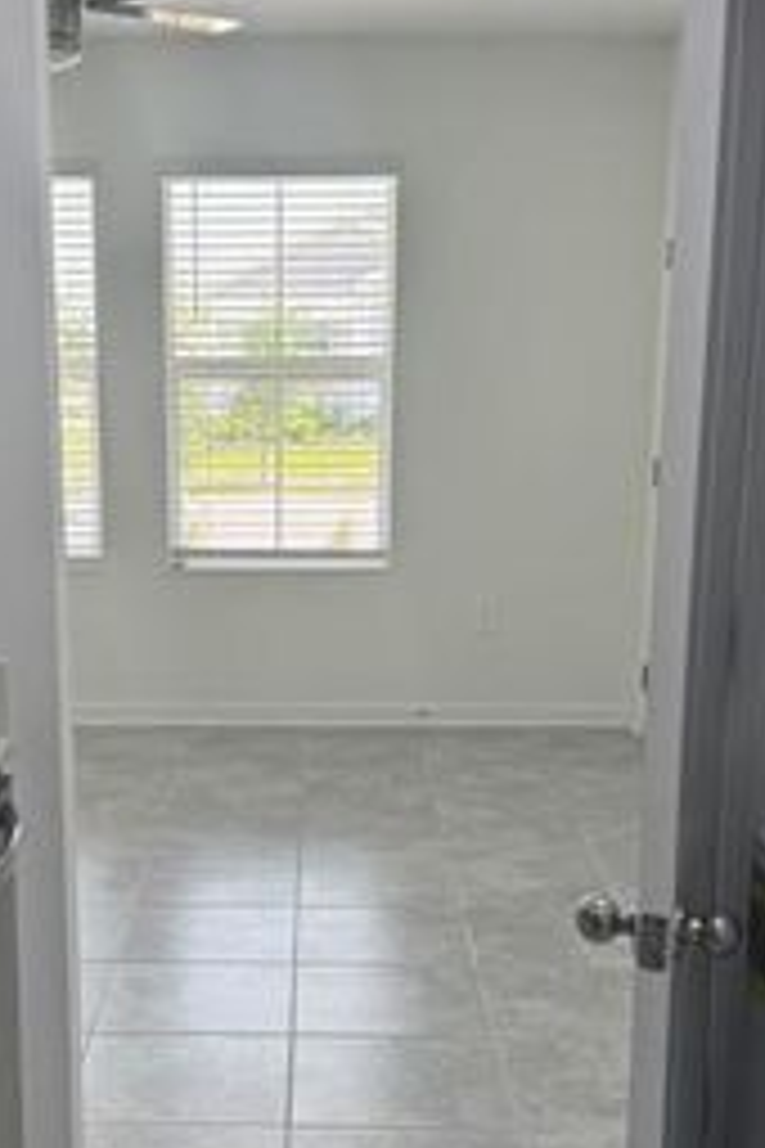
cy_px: 711
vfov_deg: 38.0
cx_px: 295
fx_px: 1657
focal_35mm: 52
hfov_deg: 25.9
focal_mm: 6.76
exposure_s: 1/144
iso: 100
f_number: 1.78
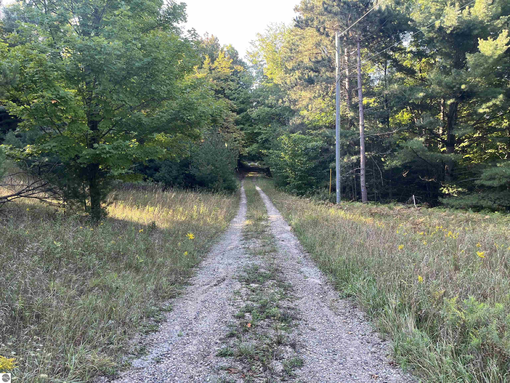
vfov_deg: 53.1
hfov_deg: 67.3
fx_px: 383
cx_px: 255
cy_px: 192
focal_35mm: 26
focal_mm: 5.1
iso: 50
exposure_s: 1/121
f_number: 1.6
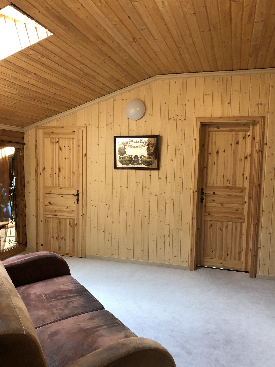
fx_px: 318
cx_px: 134
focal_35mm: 30
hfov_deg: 46.8
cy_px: 196
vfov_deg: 59.9
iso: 50
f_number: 1.8
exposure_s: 1/17
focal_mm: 3.99
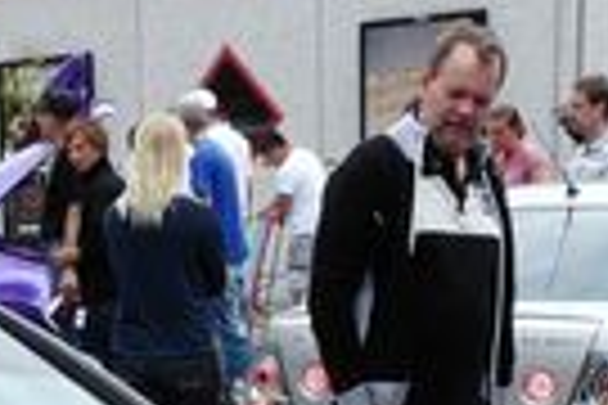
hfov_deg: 14.4
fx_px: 2330
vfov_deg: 8.9
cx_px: -140
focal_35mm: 138
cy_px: 1004
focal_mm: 4.6
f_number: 5.6
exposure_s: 1/250
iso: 100
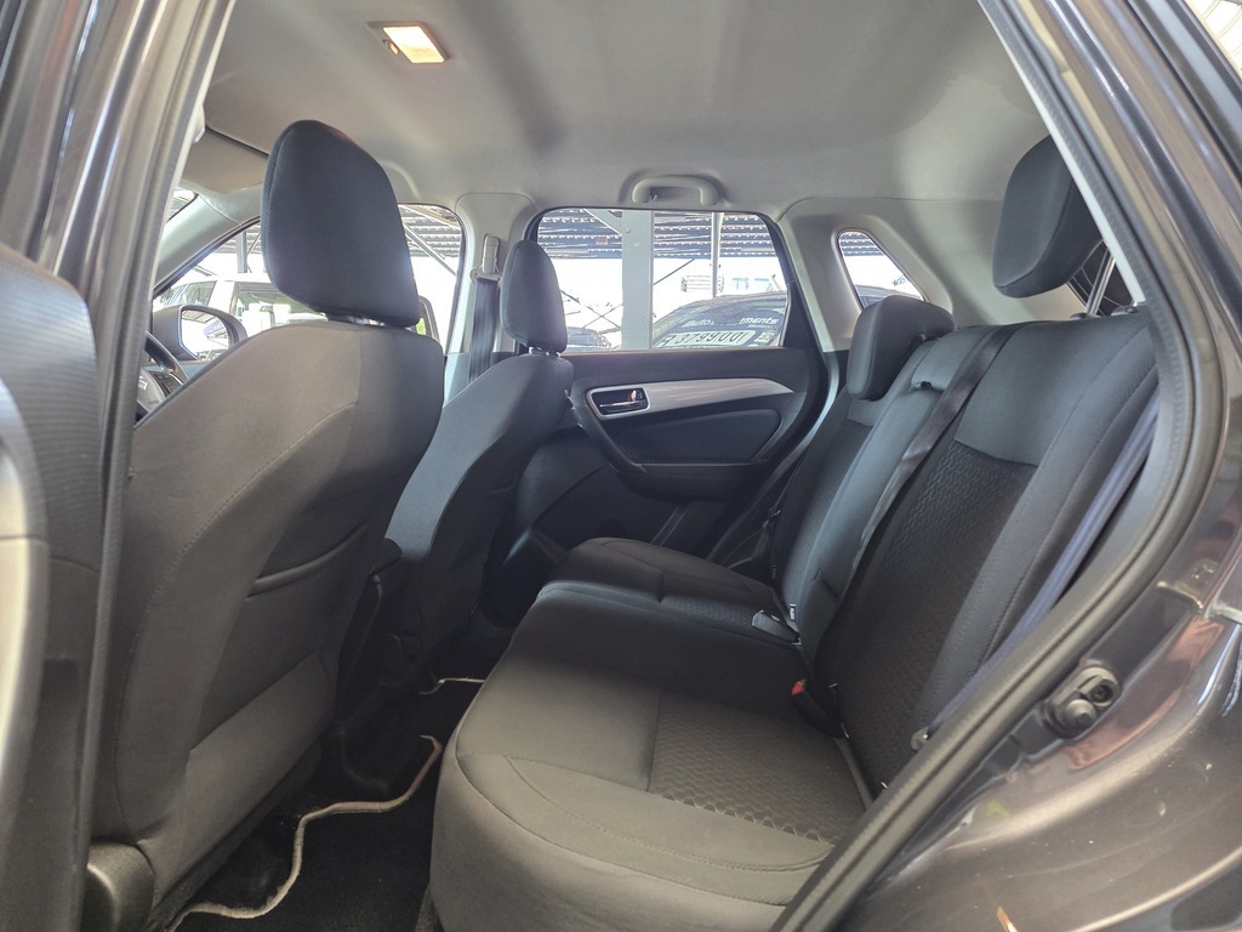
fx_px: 825
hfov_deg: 73.9
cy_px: 466
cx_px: 621
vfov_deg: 58.9
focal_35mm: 23
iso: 500
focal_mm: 6.25
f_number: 1.7
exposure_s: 1/100
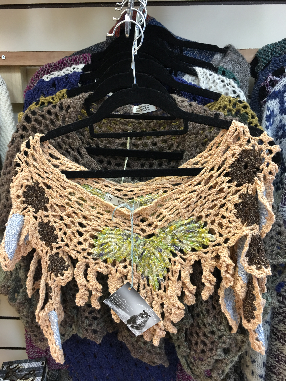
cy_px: 190
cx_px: 143
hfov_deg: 48.2
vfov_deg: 61.7
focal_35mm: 29
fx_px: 319
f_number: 2.2
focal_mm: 4.15
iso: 50
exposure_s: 1/17
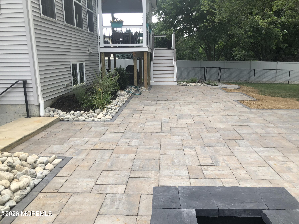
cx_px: 150
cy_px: 112
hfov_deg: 63.4
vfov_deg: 49.7
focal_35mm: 28
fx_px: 242
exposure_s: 1/631
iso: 20
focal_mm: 4
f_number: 1.8
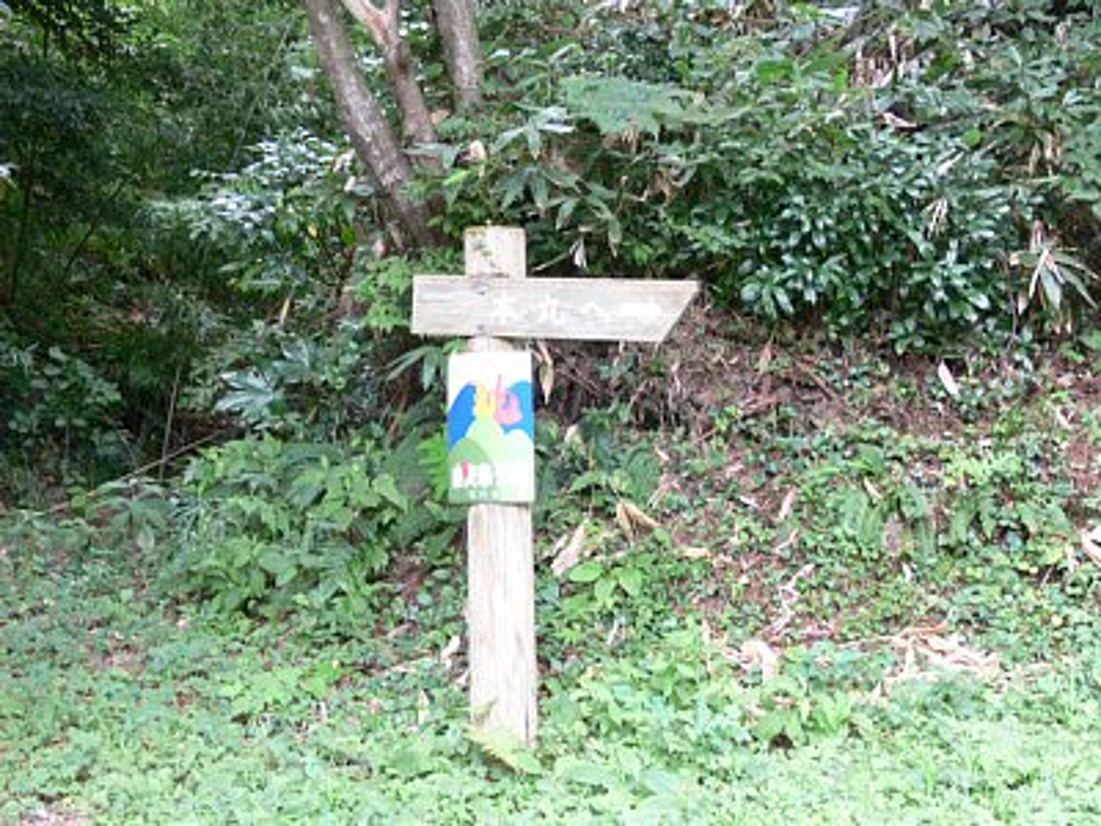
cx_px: 550
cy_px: 413
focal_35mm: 61
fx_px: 1940
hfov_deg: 31.7
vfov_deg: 24.0
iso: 200
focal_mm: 13
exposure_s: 1/30
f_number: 3.2
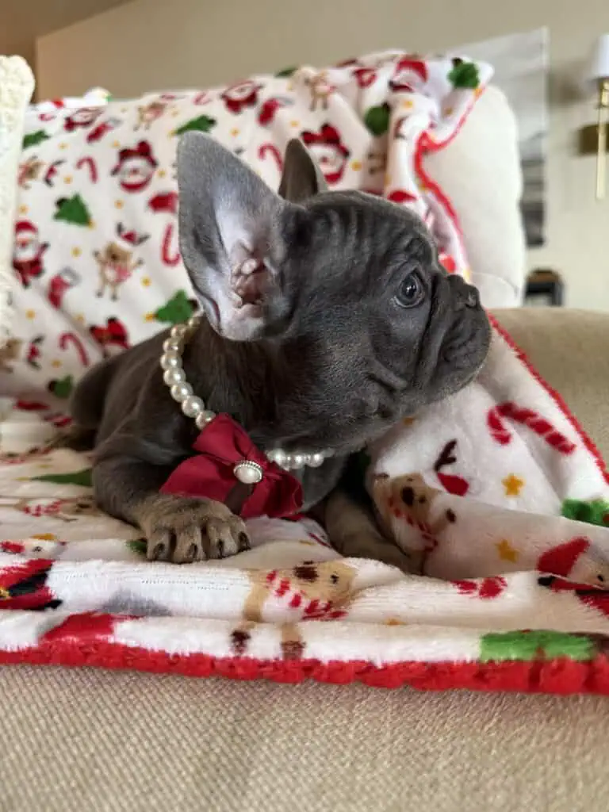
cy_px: 406
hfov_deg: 56.8
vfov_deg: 71.6
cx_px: 304
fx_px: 563
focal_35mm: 24
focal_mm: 6.76
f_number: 1.78
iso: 250
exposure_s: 1/60
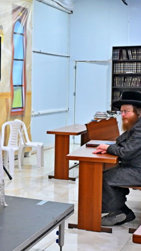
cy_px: 115
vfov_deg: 29.7
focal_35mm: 71
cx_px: -21
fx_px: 472
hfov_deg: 16.4
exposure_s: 1/320
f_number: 4
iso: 800
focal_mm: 27.5
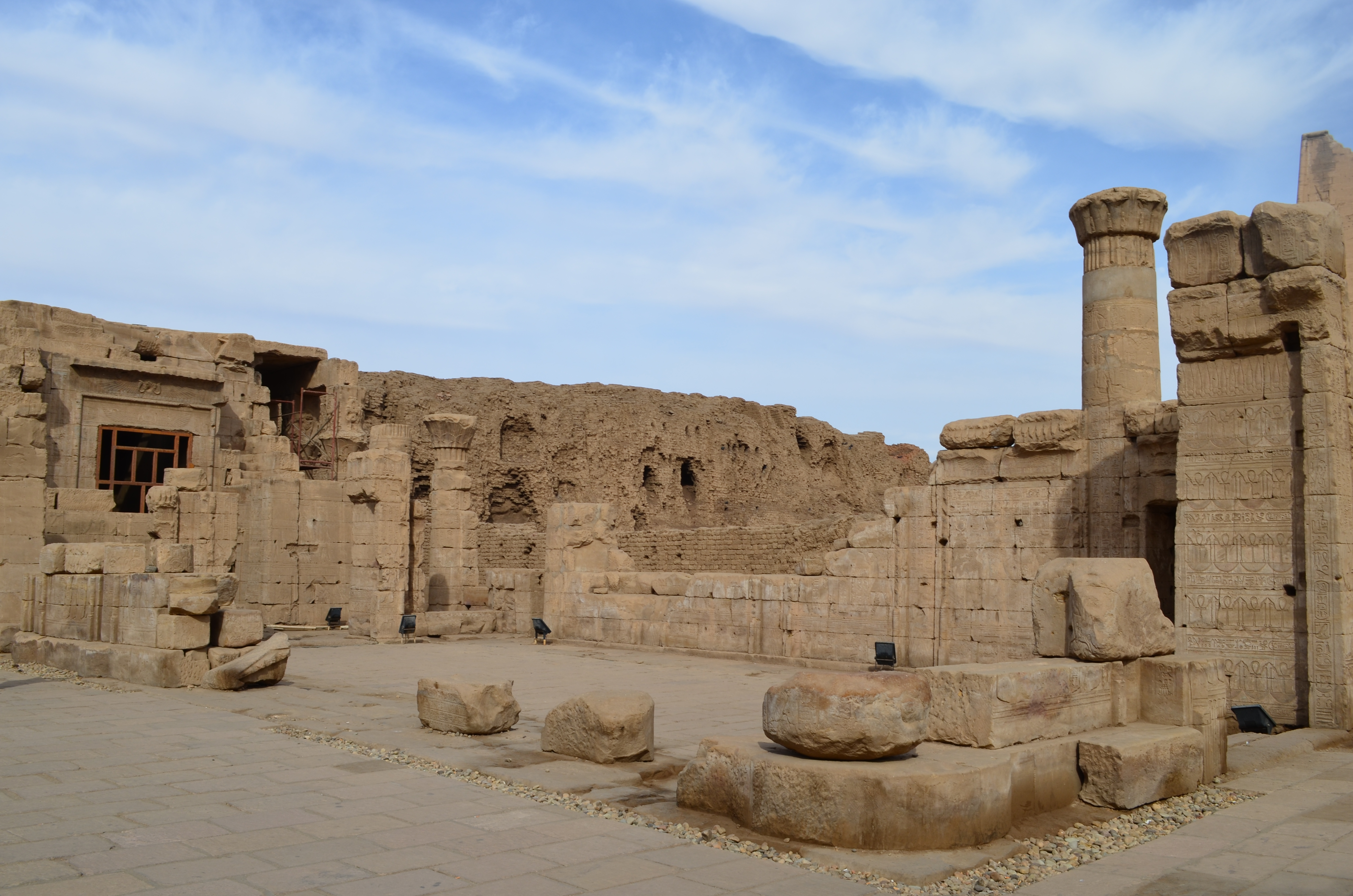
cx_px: 676
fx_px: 1238
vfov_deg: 39.8
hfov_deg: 57.3
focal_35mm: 33
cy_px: 448
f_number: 11
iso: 100
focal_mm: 22
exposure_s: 1/160
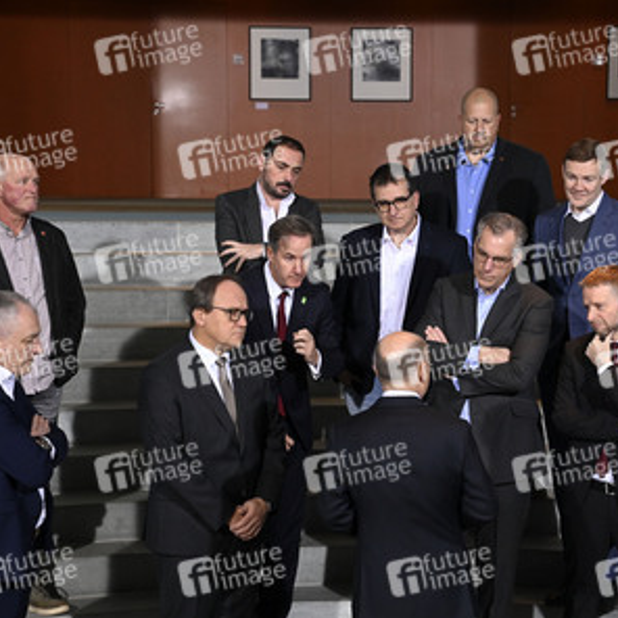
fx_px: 2040
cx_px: 385
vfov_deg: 17.2
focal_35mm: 101
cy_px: 311
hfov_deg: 17.2
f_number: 5.6
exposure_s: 1/500
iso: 6400
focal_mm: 78
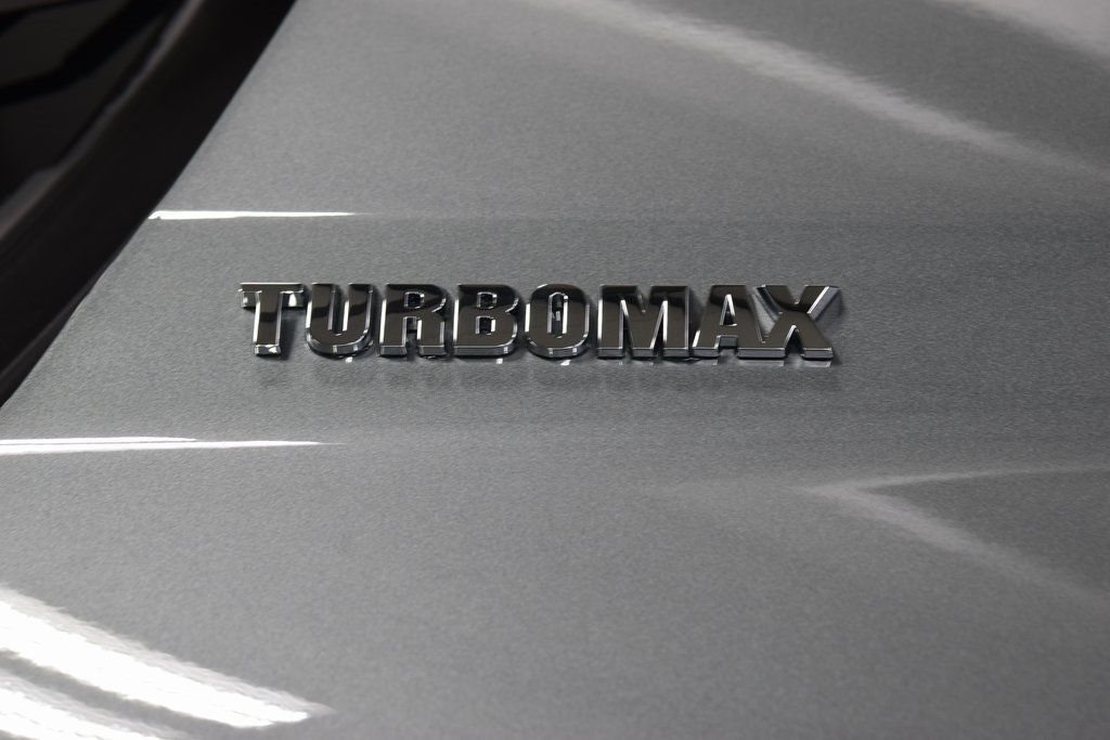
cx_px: 555
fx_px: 3238
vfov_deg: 13.0
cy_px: 370
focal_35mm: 105
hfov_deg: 19.5
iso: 500
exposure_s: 1/30
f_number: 7.1
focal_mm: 70
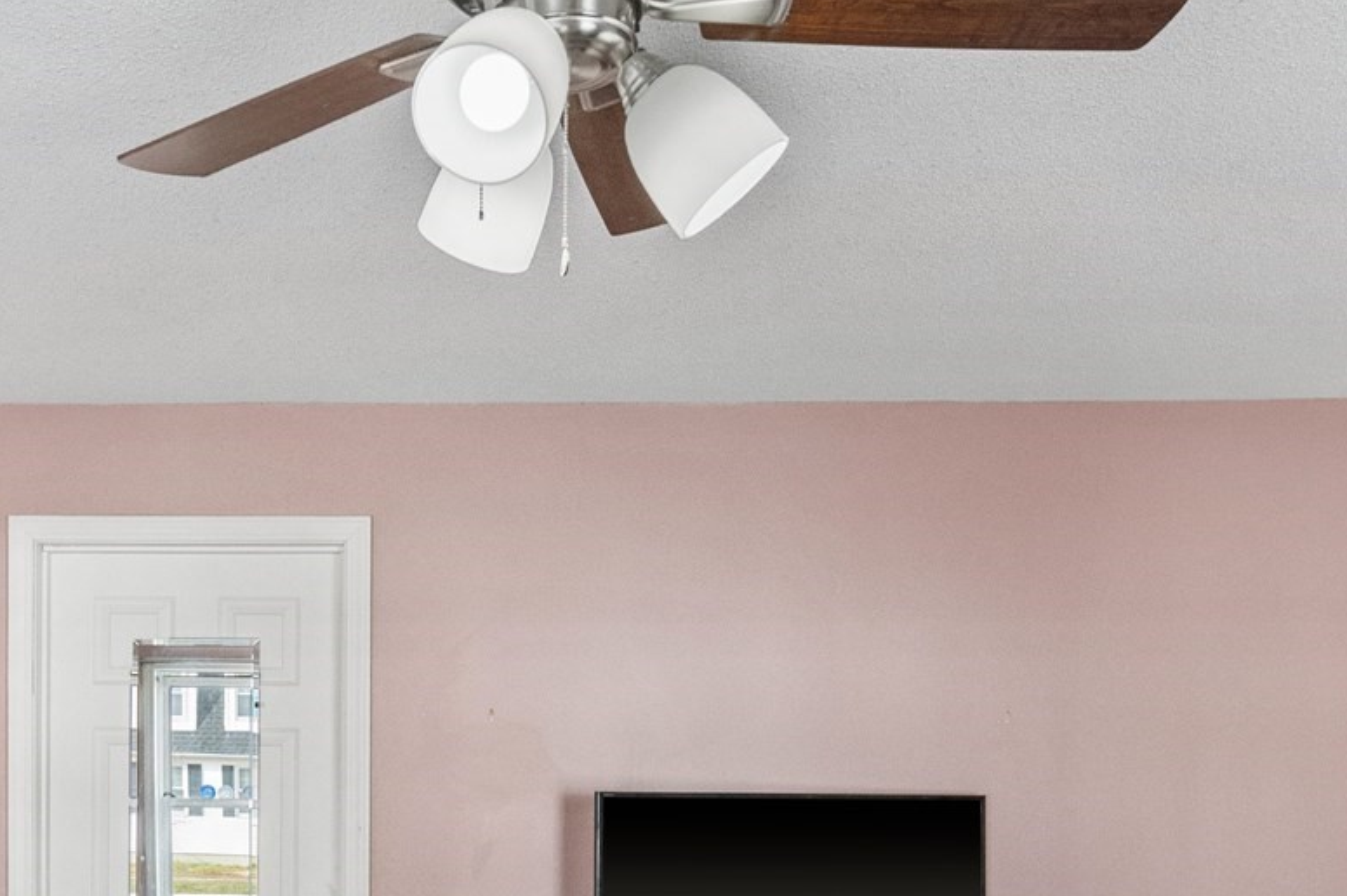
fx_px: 1384
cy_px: 843
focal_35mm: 37
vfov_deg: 33.6
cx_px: 358
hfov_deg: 50.1
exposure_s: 1/20
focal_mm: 14
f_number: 4
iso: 2500
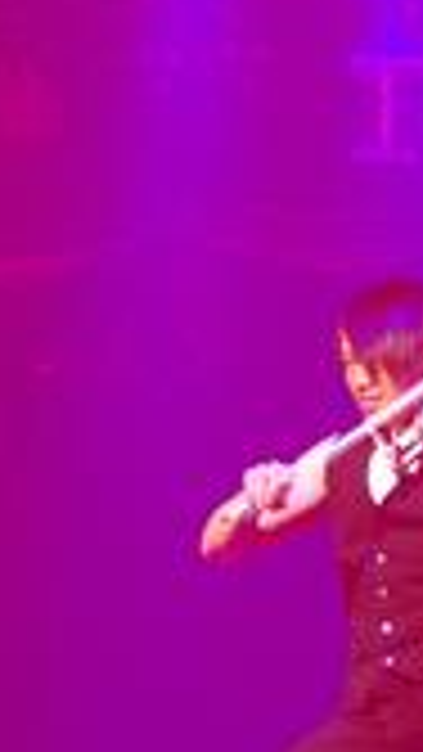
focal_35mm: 246
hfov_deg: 4.9
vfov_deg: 8.8
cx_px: 248
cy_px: 369
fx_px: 4903
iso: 640
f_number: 2.8
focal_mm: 17.8
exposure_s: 1/60
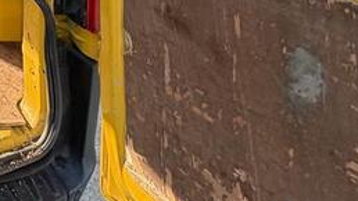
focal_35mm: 53
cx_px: -211
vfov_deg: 16.8
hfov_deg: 25.8
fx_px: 503
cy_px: -202
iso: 100
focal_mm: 2.22
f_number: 2.2
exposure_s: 1/136
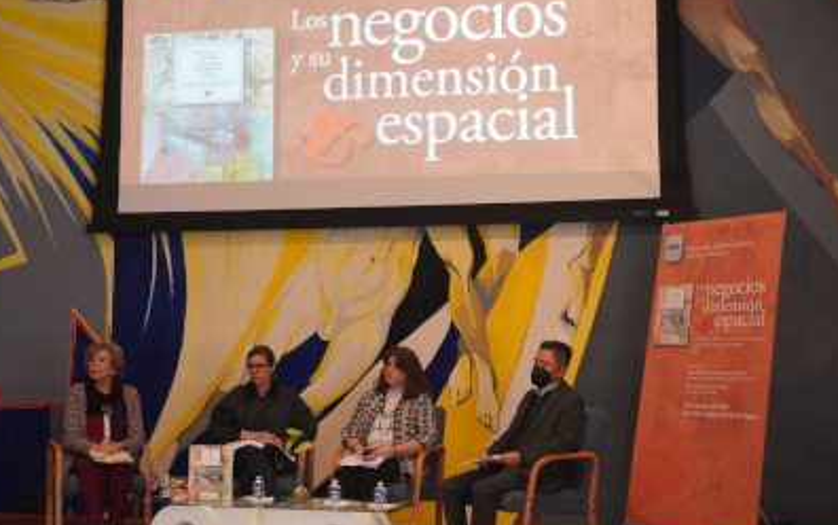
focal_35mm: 59
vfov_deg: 22.0
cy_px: 288
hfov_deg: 34.5
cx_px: 377
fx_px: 1348
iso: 6400
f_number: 5.6
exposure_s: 1/125
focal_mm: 34
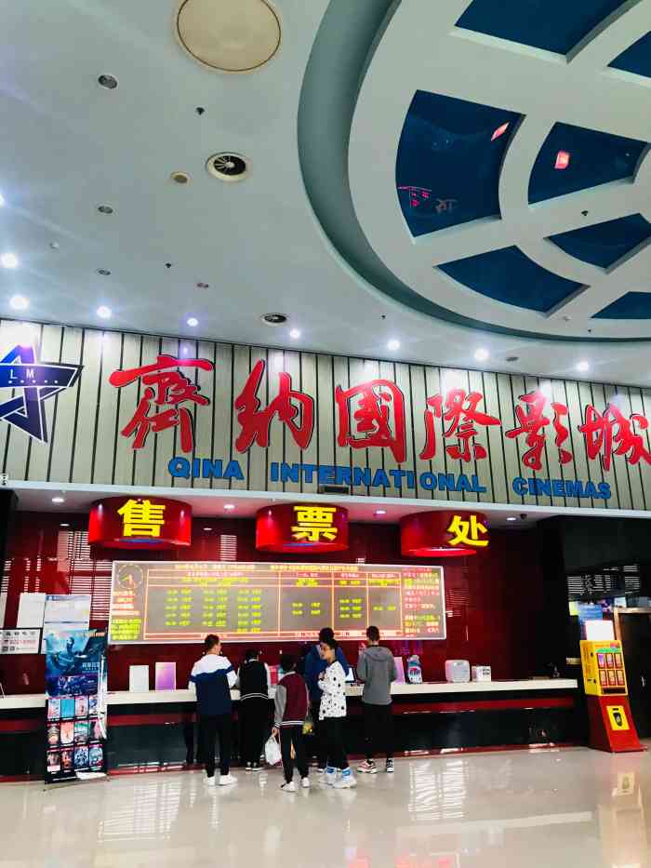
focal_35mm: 28
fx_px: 702
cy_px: 434
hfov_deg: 49.8
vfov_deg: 63.4
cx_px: 326
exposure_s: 1/16
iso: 80
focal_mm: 3.99
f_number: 1.8
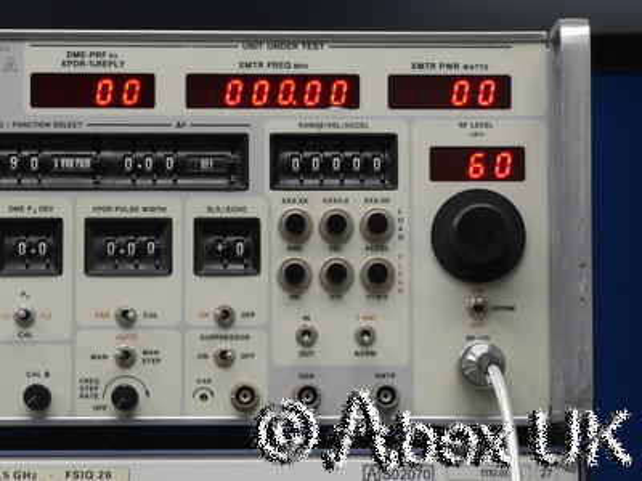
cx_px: 321
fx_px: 2411
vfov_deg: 11.4
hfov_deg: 15.2
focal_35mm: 130
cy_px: 240
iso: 400
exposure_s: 1/10
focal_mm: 65
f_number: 11
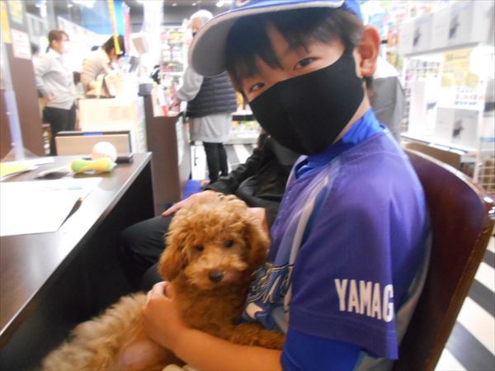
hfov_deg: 67.3
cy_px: 186
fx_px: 372
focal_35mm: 26
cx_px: 248
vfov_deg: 53.1
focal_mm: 4.6
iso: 800
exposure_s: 1/30
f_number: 3.2
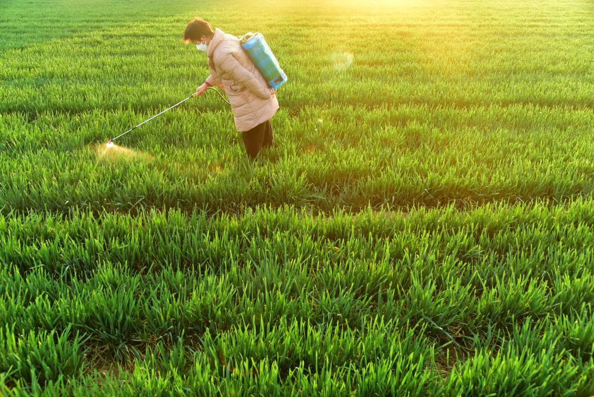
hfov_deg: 61.9
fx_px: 495
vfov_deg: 43.7
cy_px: 198
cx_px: 297
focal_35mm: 30
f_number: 5.6
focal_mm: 30
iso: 500
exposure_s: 1/125
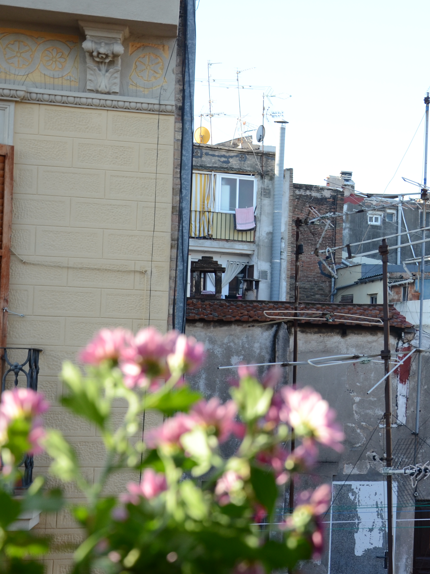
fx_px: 1375
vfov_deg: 23.6
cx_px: 470
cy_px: 309
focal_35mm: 83
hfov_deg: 17.2
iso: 250
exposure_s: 1/200
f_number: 5.6
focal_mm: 34
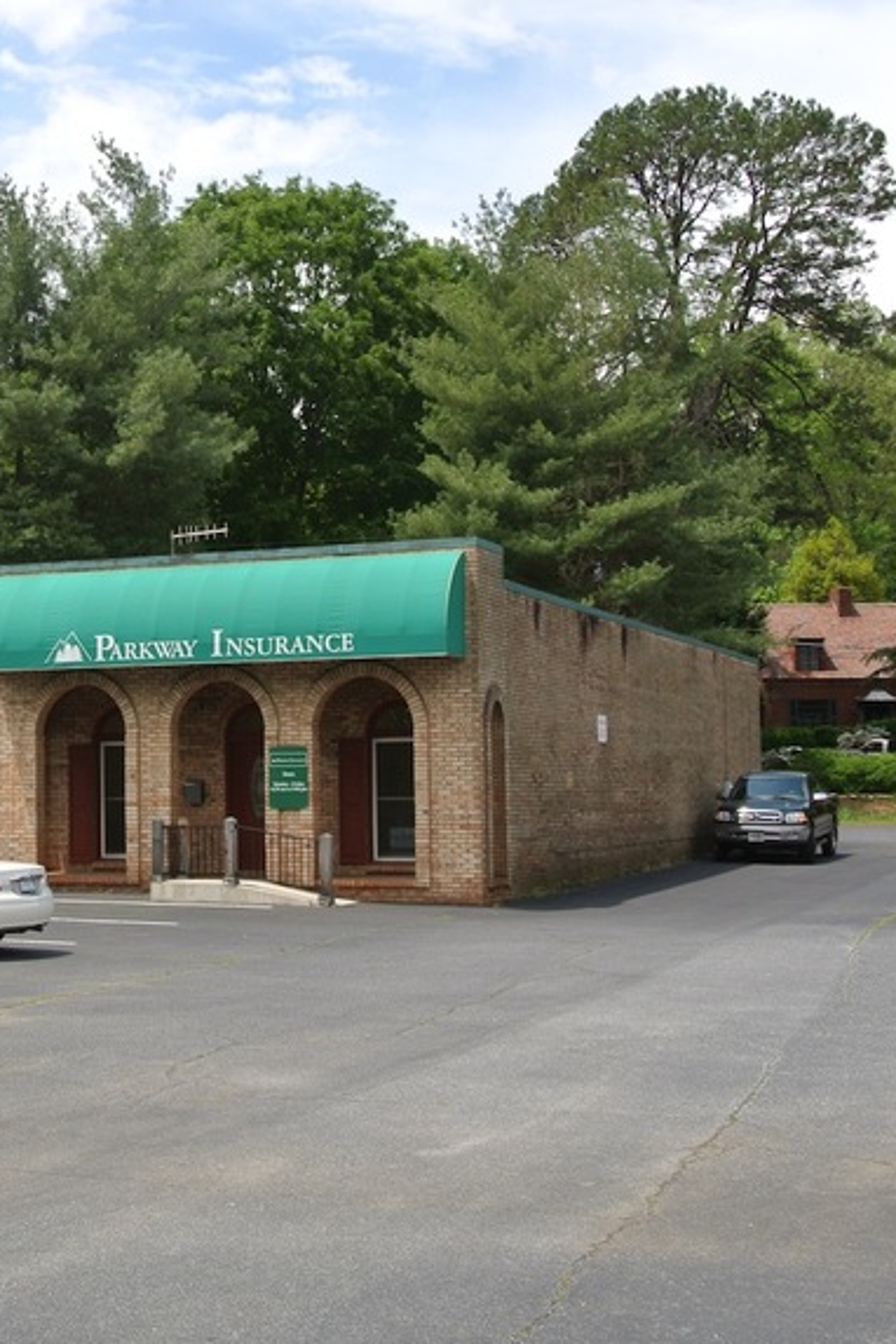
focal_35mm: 59
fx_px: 2202
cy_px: 678
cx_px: 80
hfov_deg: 22.4
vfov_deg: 33.9
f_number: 7.1
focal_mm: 14.5
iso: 100
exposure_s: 1/250
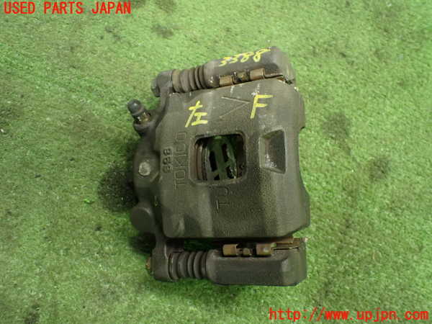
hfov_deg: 60.0
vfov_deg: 46.8
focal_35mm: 30
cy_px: 162
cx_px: 216
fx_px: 374
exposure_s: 1/80
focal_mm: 5.4
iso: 800
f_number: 2.3
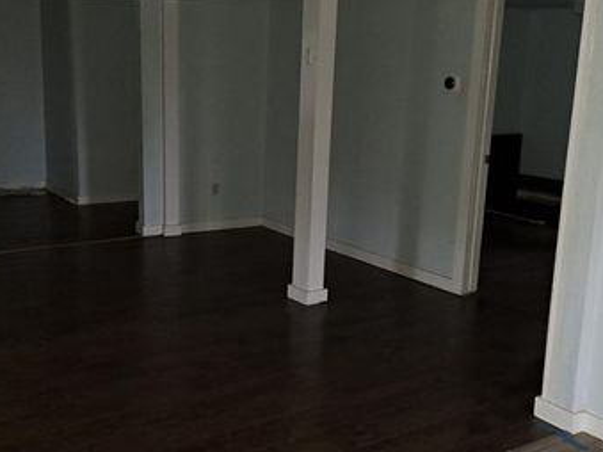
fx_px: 731
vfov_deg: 34.3
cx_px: 254
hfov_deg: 44.7
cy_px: 222
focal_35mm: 42
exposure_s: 1/20
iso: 800
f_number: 1.8
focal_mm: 5.23
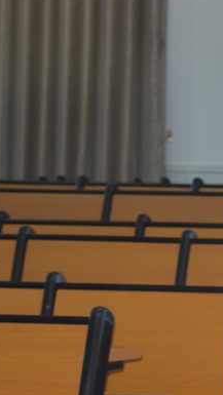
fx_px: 2355
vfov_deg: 9.6
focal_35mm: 224
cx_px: 433
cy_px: 56
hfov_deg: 5.3
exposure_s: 1/30
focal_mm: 55
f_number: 5.6
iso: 640
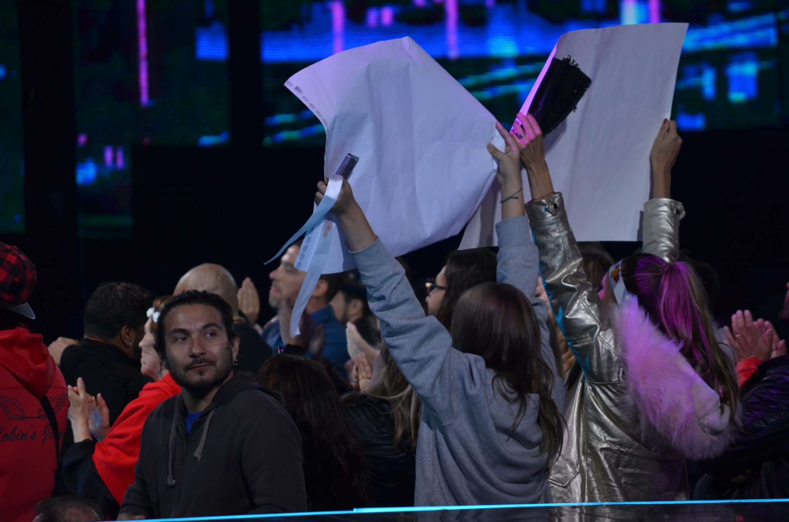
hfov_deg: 6.9
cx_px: 394
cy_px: 261
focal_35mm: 300
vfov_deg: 4.6
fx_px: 6561
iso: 800
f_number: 5.6
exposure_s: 1/125
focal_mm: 200
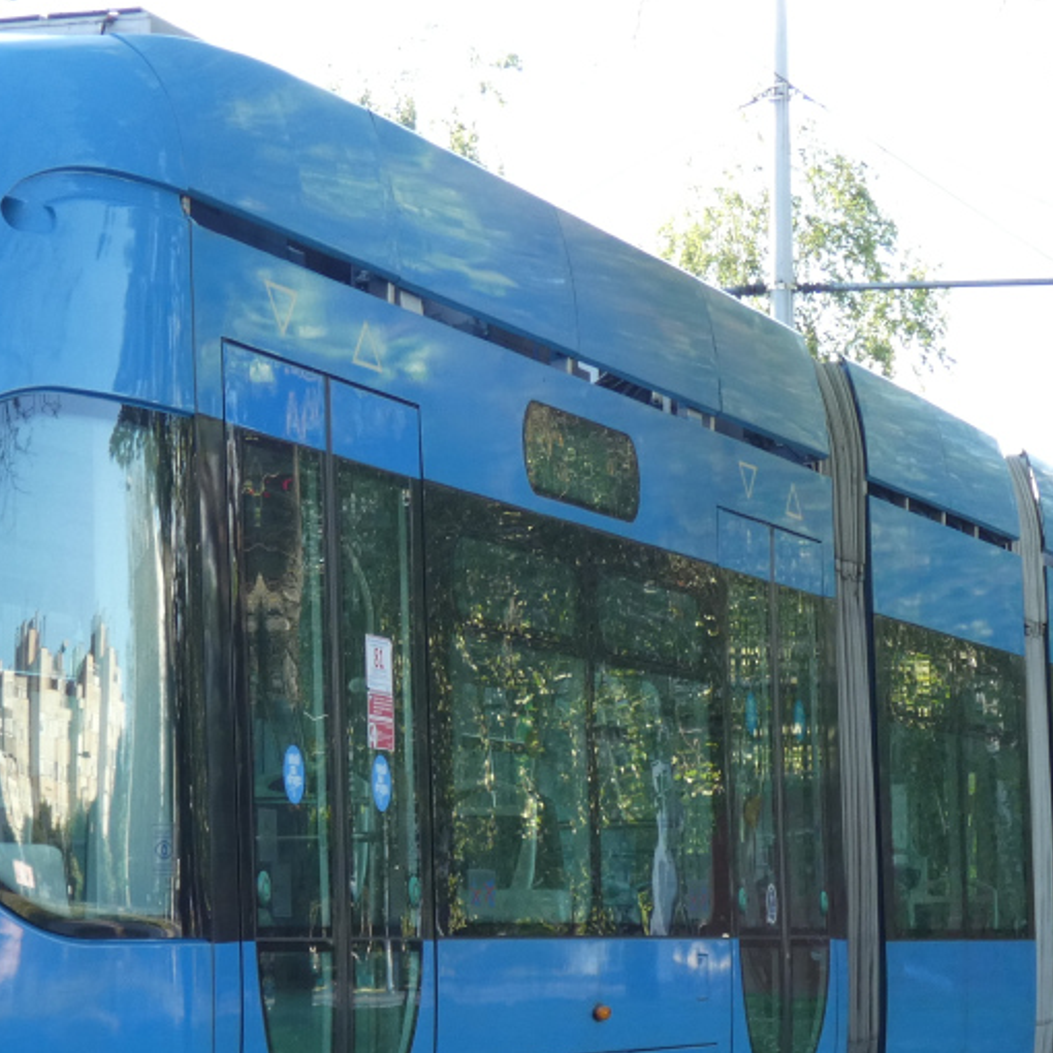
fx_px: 4508
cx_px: 349
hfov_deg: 13.3
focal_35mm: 131
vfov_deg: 13.3
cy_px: 749
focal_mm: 11.3
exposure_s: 1/80
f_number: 4.2
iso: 125
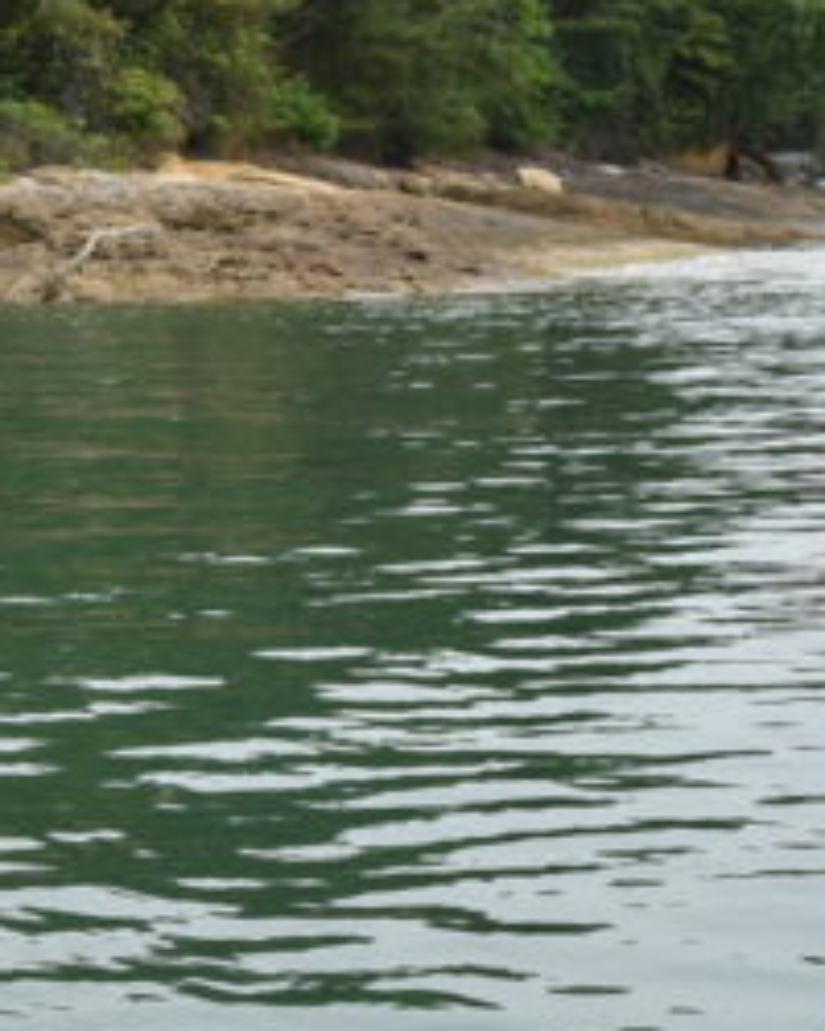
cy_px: 1204
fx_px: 3691
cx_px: -549
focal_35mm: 121
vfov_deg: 15.4
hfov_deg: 12.0
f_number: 8
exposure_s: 1/250
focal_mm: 21
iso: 100
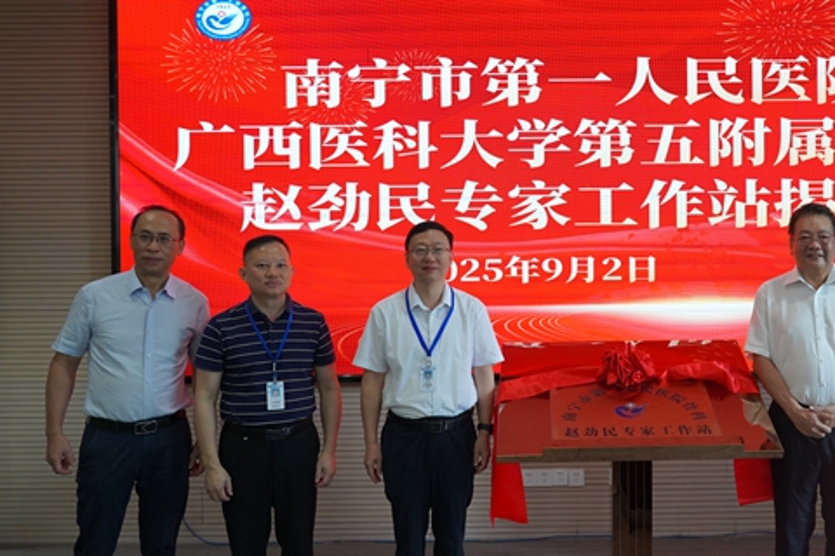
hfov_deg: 48.4
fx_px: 905
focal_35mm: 39
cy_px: 268
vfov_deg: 34.2
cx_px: 579
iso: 2500
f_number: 4
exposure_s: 1/160
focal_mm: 26
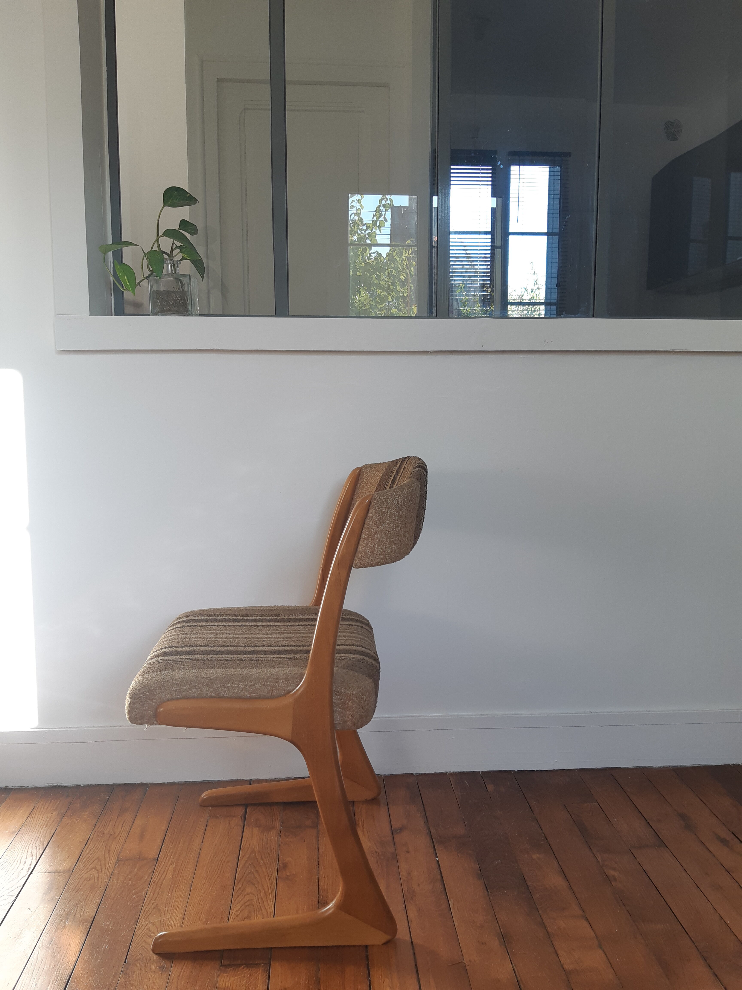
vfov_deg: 67.3
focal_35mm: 26
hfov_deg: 53.1
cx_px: 371
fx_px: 743
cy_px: 495
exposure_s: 1/110
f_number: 1.7
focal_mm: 3.93
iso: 40
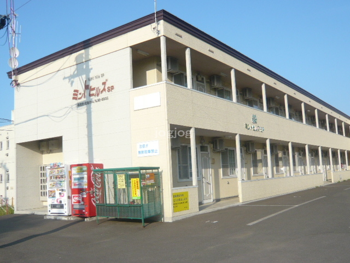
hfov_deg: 54.0
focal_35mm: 34
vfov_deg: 41.8
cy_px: 132
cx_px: 175
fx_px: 344
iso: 100
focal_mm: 4.6
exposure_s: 1/800
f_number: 2.8
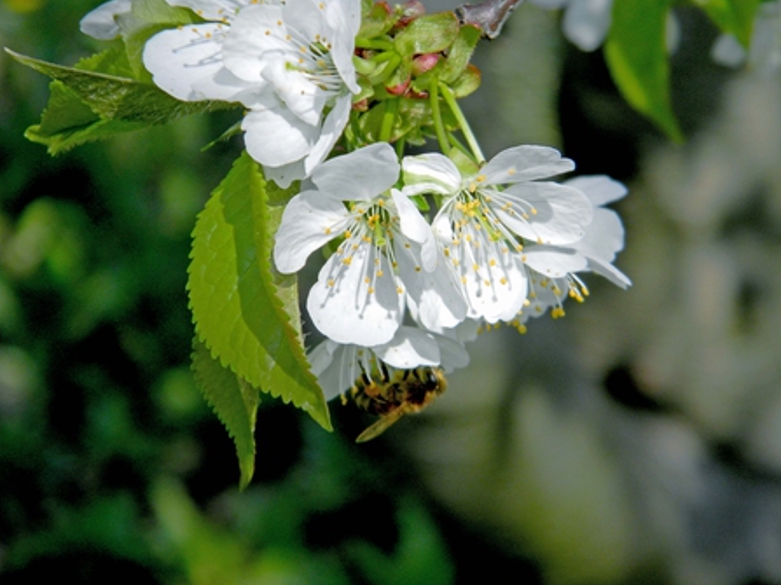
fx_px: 3361
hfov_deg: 13.3
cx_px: 391
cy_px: 292
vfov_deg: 10.0
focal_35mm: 149
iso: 80
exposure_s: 1/460
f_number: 5
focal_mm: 26.8
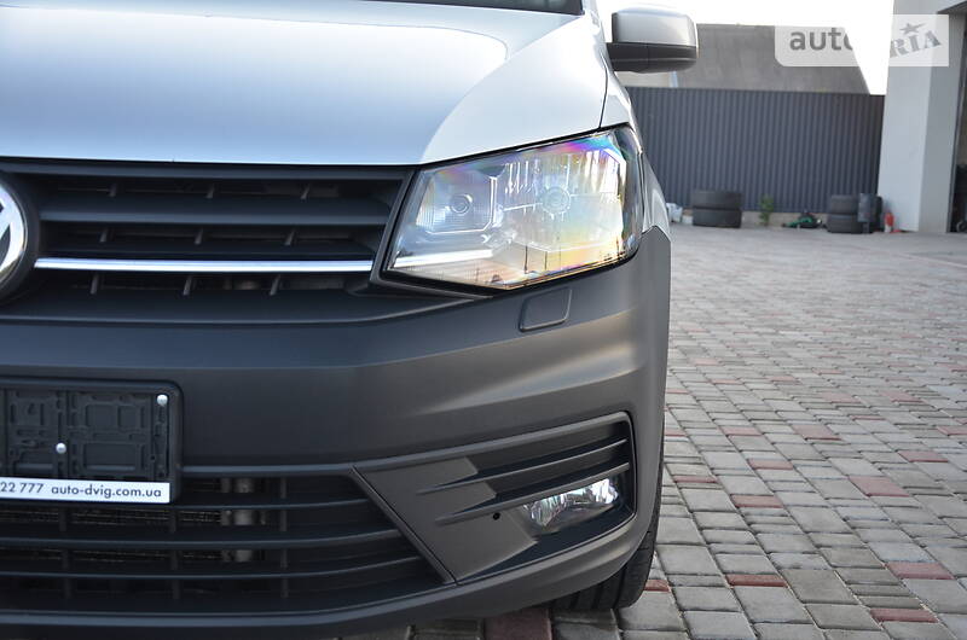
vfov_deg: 34.1
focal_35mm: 39
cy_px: 320
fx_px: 1045
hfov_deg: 49.6
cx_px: 484
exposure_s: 1/60
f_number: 4
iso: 400
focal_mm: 26
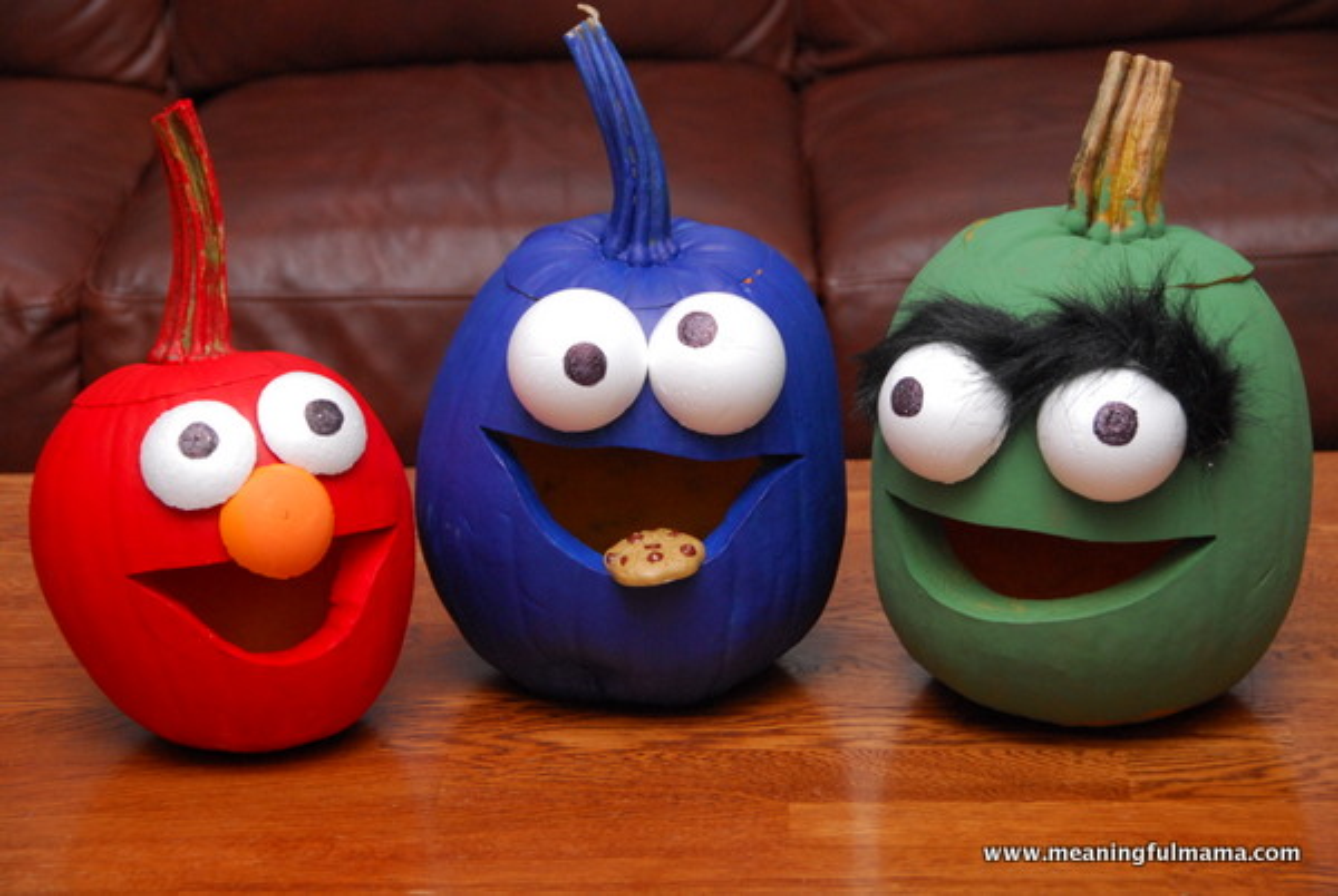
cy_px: 448
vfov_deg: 12.2
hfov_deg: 18.2
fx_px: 4187
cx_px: 669
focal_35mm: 112
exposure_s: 1/30
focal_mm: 75
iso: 800
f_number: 8
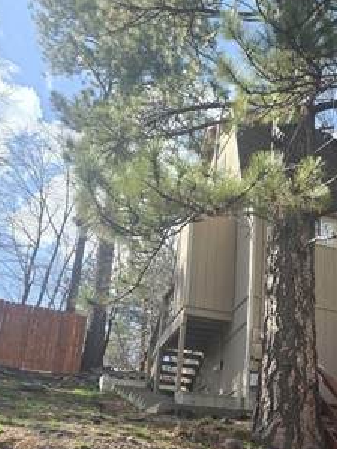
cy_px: 322
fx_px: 636
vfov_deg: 38.2
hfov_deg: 27.9
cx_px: 338
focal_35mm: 49
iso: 12
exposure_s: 1/310
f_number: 1.7
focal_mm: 6.3
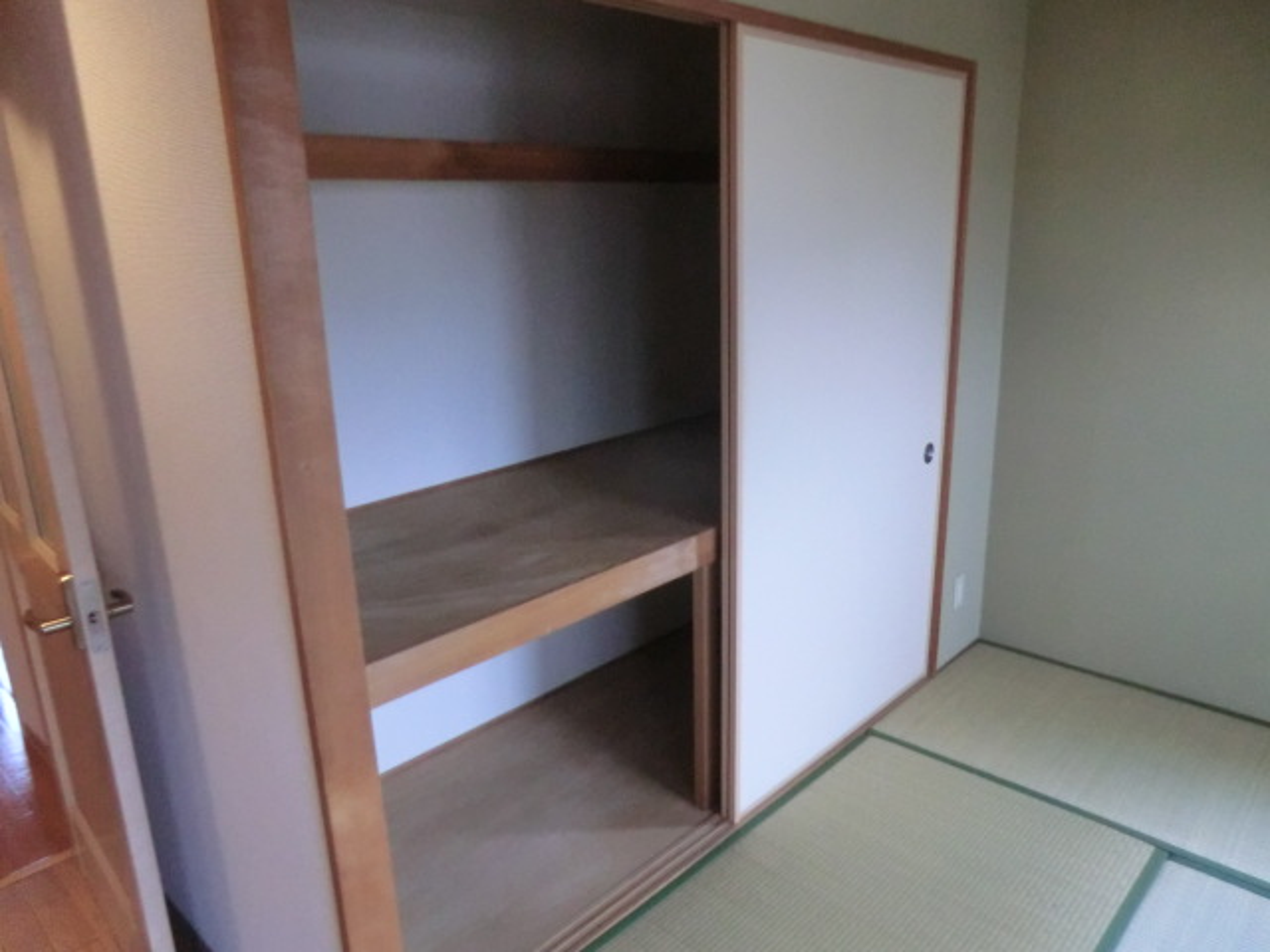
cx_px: 635
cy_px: 476
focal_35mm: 24
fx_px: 881
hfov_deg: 71.6
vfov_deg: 56.8
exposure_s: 1/60
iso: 640
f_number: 3.2
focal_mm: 4.3
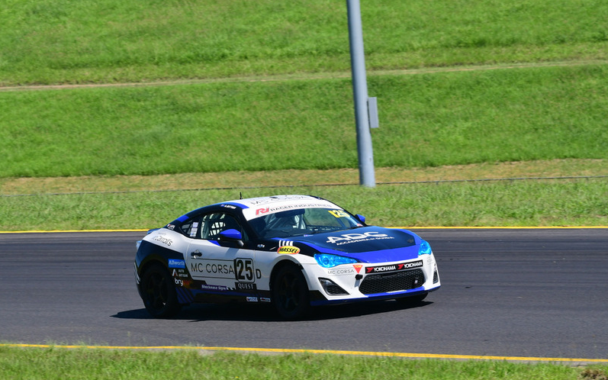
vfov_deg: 4.3
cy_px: 182
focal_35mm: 307
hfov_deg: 6.8
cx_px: 304
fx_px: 5087
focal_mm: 200
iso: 500
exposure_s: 1/640
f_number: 11
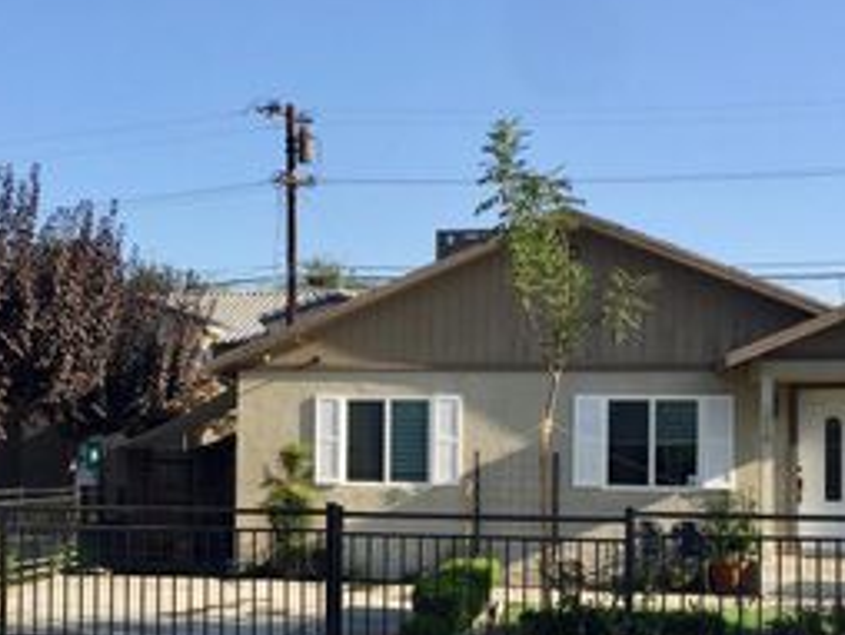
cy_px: 464
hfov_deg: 33.3
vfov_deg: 25.4
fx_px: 1393
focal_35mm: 57
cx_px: 253
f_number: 2.2
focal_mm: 4.15
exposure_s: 1/1199
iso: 32
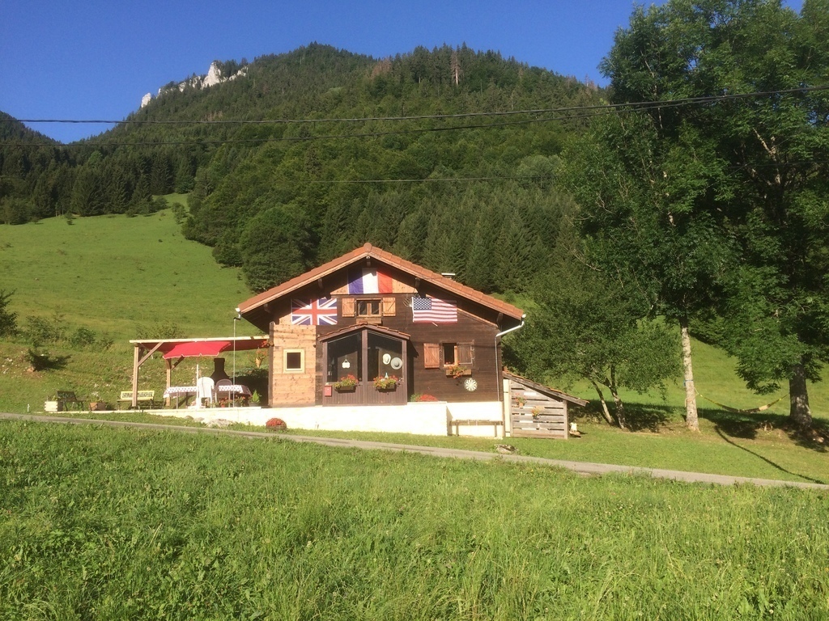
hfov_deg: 61.7
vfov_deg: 48.2
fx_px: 695
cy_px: 310
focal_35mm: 29
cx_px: 414
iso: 32
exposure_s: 1/1140
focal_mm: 4.15
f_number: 2.2
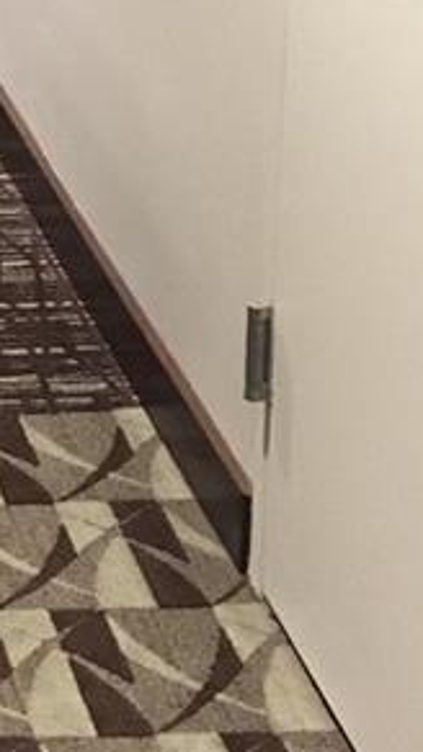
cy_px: -240
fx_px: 2595
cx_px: -413
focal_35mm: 130
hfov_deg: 8.8
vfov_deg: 15.7
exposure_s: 1/15
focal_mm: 4.15
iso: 200
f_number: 2.2
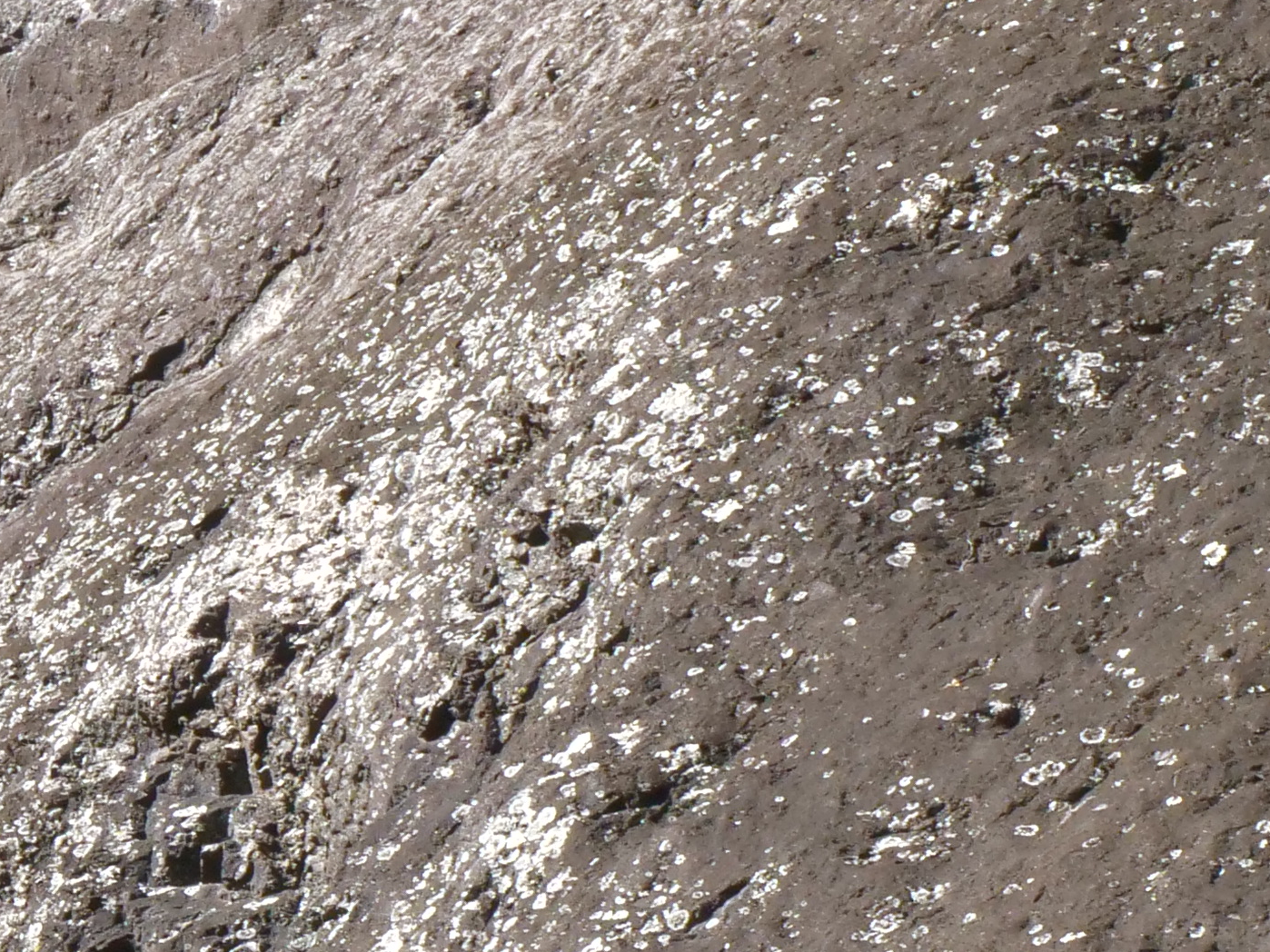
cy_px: 898
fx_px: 9794
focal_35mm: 267
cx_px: -273
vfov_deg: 5.6
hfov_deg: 7.4
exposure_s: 1/1000
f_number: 11
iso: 1600
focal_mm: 36
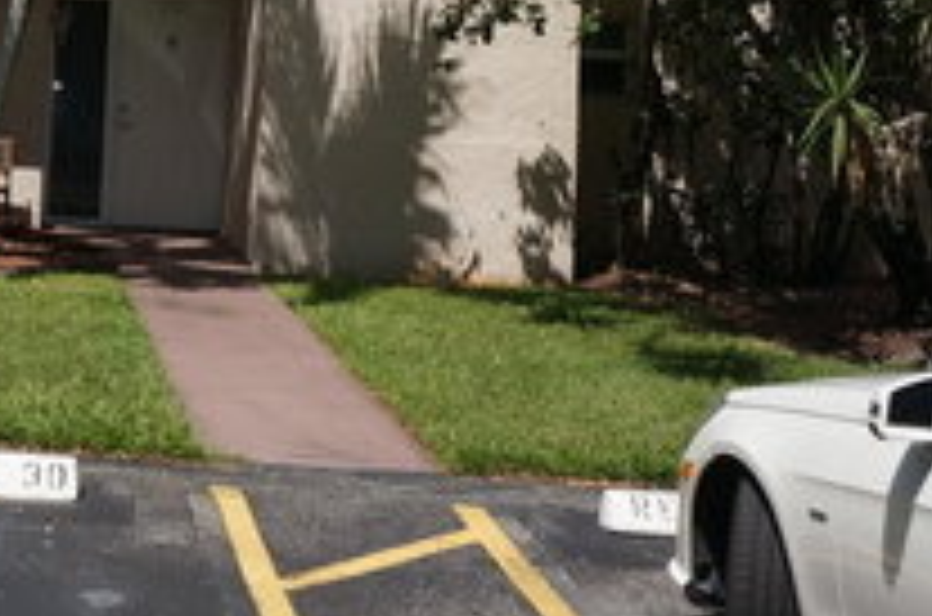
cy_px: -65
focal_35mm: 73
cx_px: 5
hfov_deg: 26.3
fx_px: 1890
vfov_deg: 17.9
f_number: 11
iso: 100
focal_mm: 21
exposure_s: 1/160
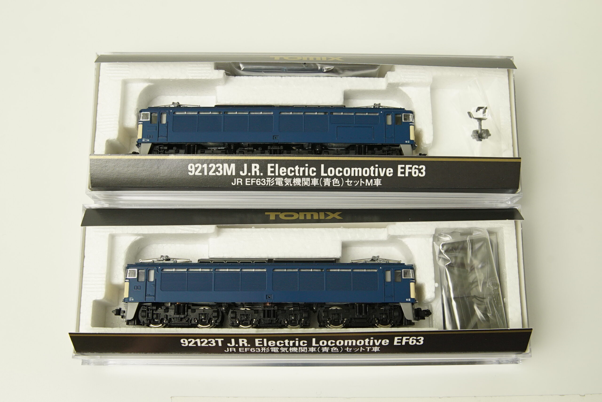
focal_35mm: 42
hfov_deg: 46.4
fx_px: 703
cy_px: 201
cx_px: 301
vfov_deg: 31.9
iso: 800
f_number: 10
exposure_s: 1/20
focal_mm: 28
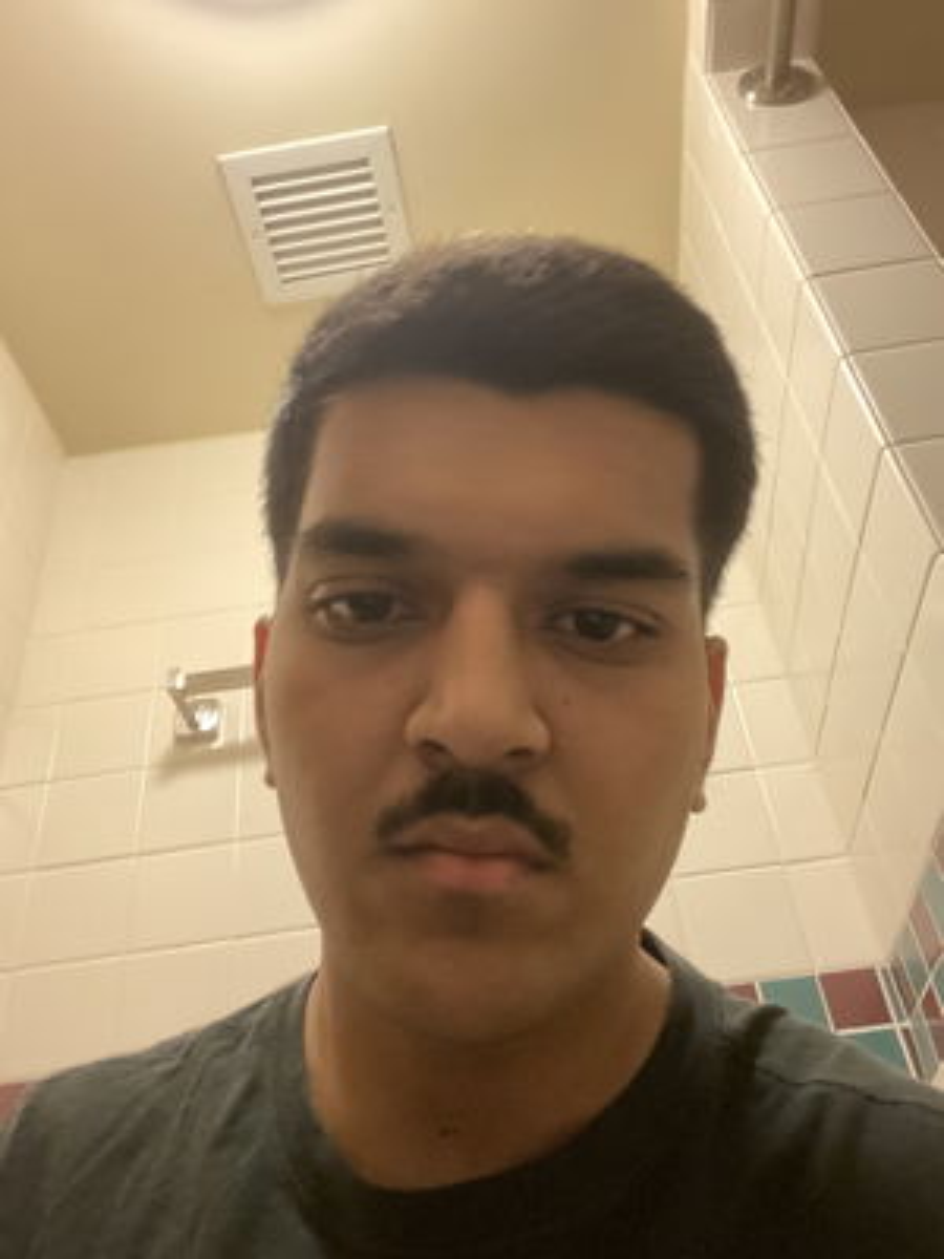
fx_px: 1091
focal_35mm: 30
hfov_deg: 46.8
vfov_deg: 60.0
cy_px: 630
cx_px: 472
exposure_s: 1/15
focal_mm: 2.71
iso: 800
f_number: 2.2
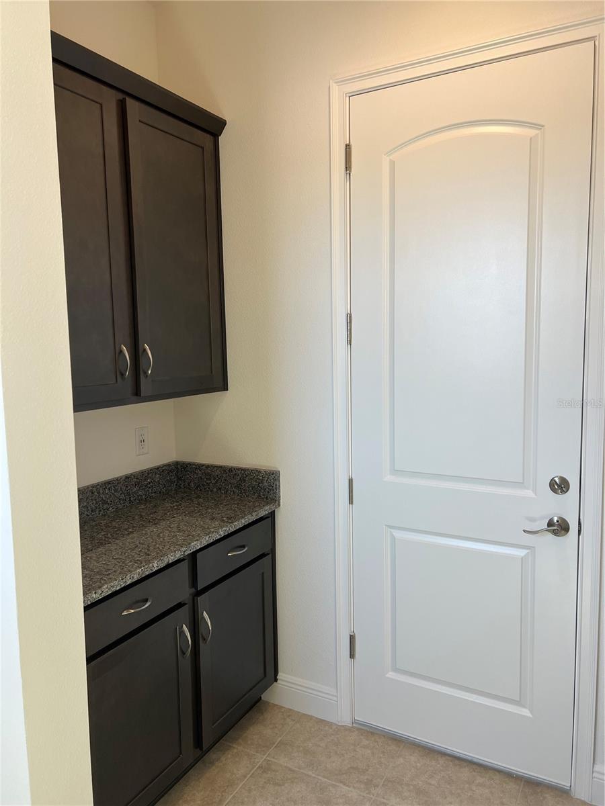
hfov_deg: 53.1
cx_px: 302
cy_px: 403
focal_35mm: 26
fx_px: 606
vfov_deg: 67.3
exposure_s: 1/120
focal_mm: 5.7
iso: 50
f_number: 1.5
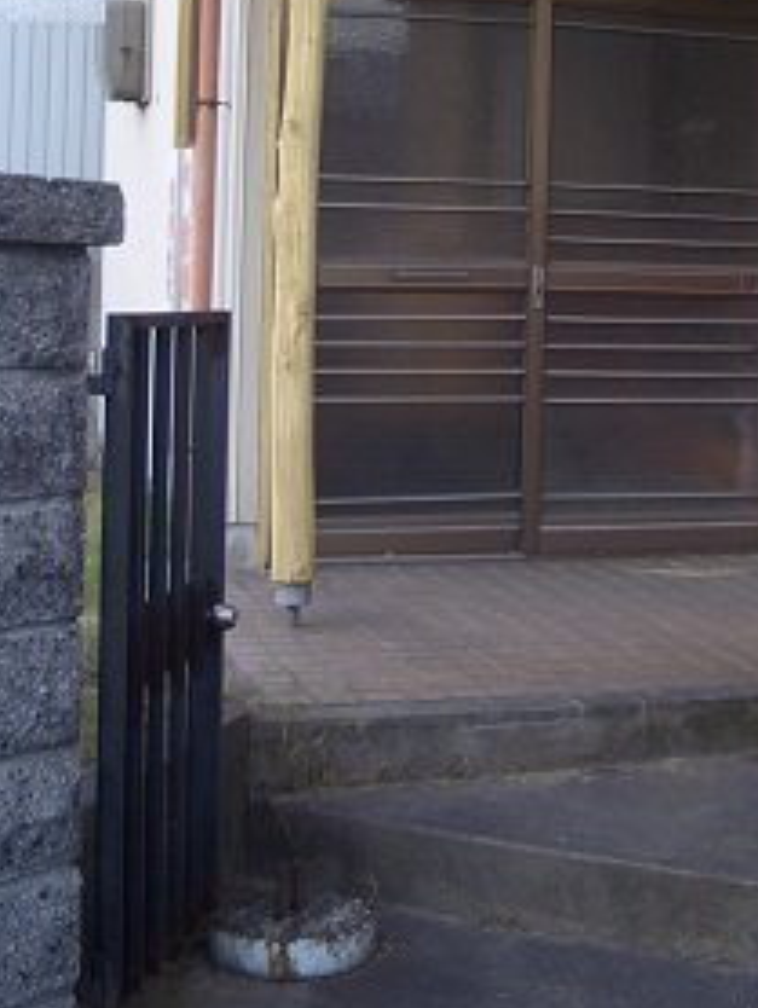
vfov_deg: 27.9
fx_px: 1953
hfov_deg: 21.8
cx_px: 526
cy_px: 100
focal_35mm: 67
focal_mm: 5.8
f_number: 2.6
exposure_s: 1/60
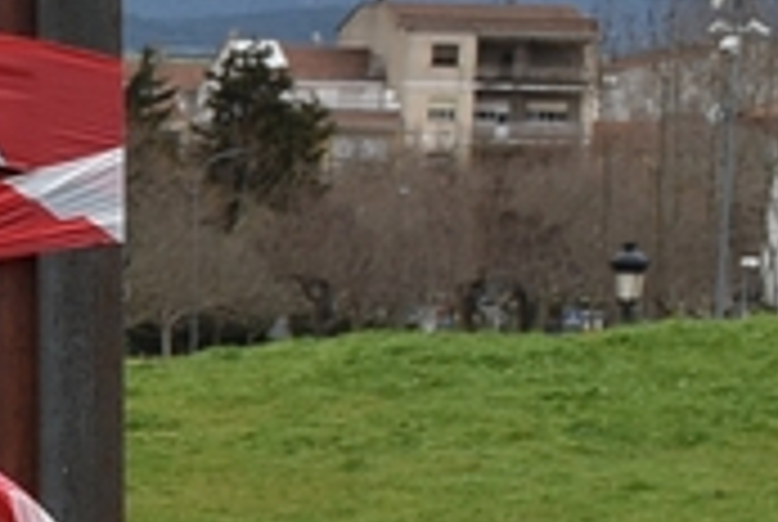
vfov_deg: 4.9
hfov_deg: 6.8
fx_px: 6071
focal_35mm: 280
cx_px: -1273
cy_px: 576
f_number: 9
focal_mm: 27
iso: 200
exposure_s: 1/320
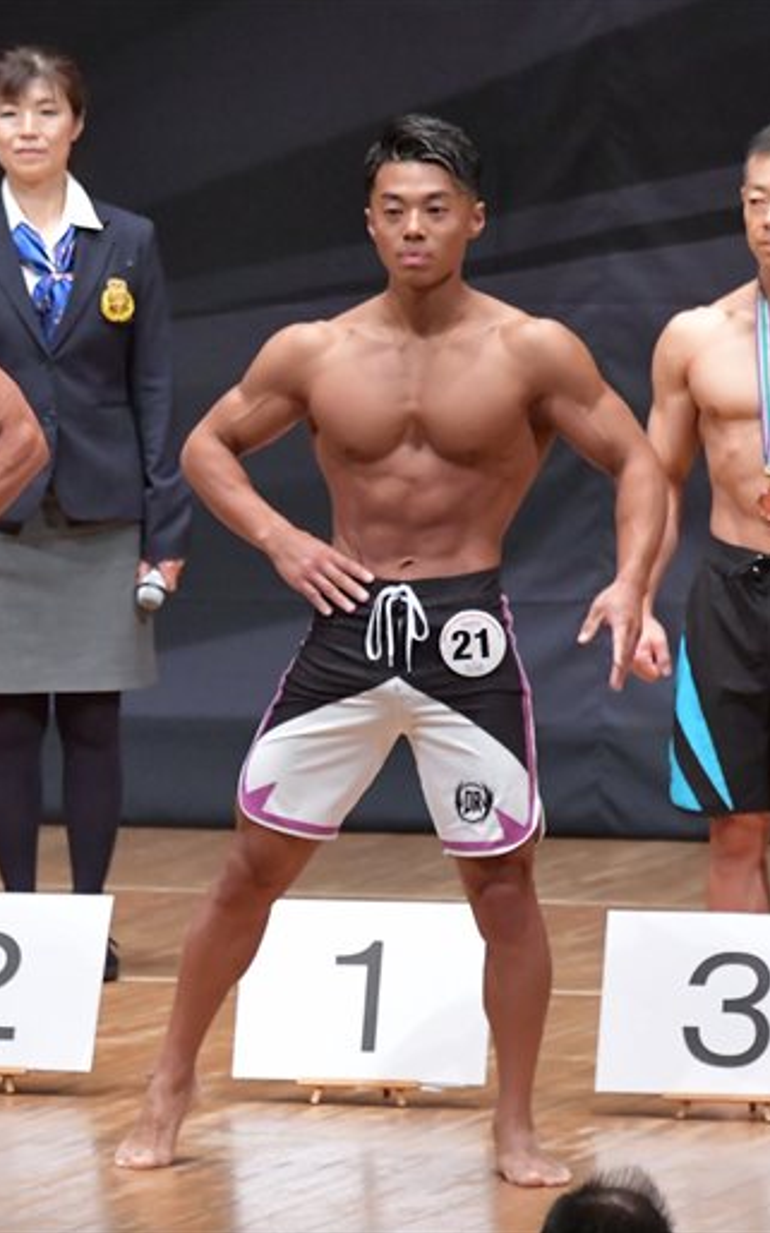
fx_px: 14715
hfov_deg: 3.0
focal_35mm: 438
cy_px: 616
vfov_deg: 4.8
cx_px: 28
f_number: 5.6
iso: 8000
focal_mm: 190
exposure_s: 1/400
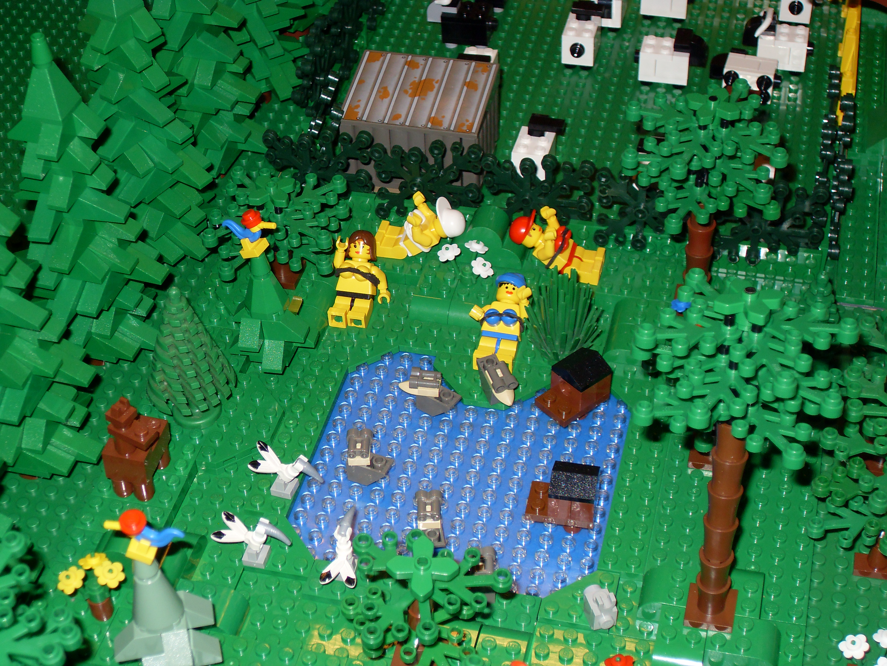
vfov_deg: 23.3
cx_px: 444
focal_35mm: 63
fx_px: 1614
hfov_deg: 30.7
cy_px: 333
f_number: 3.7
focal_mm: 10.1
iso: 100
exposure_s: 1/60
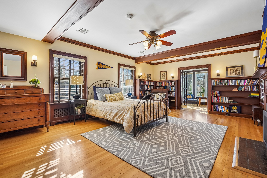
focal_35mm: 16
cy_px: 89
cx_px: 134
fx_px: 119
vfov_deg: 73.7
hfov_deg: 96.7
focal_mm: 16
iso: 400
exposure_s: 1/80
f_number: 4.5
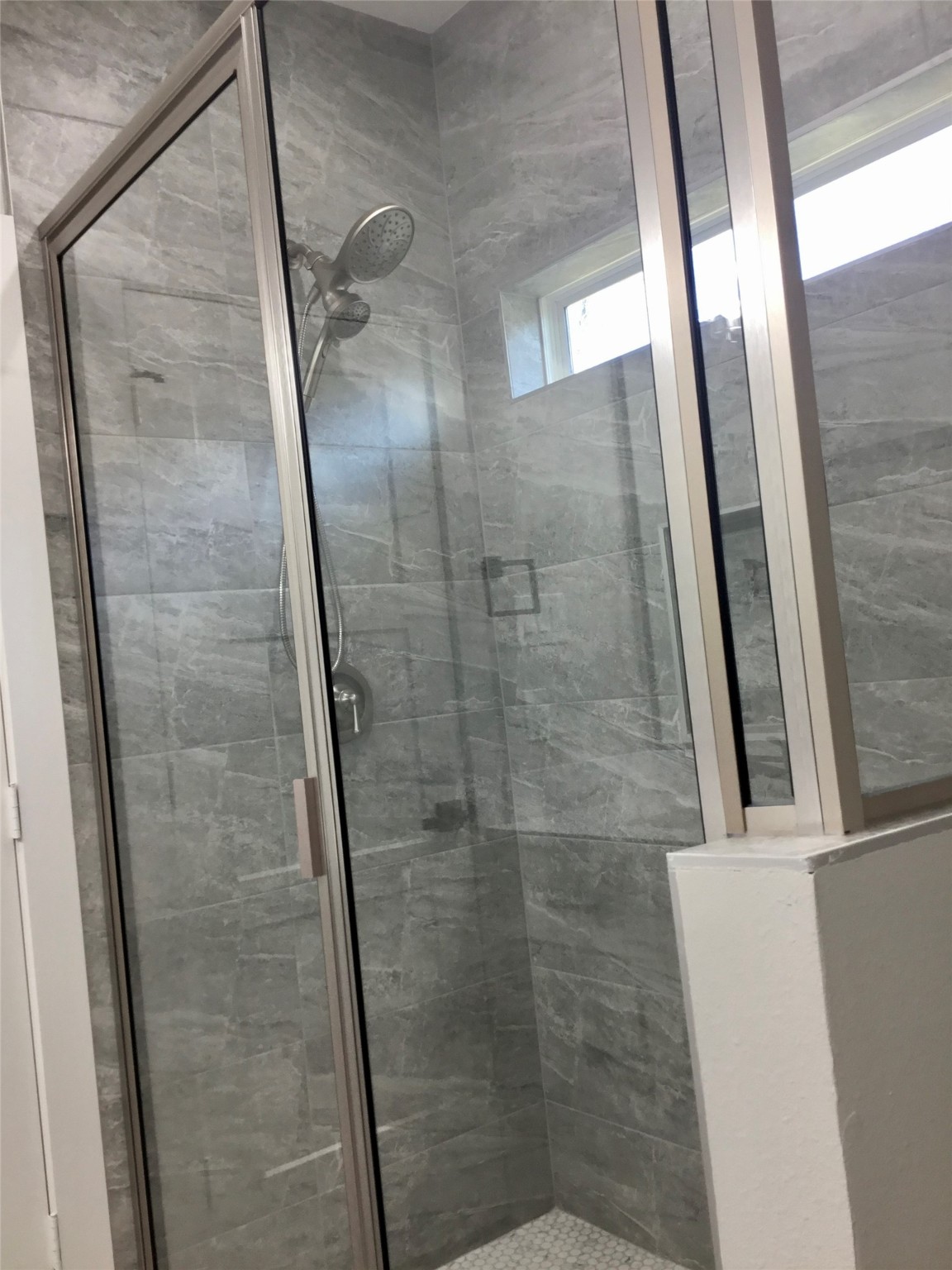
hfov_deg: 45.4
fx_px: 1137
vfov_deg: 58.4
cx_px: 476
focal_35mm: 31
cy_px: 635
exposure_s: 1/30
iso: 32
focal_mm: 3.3
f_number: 2.4
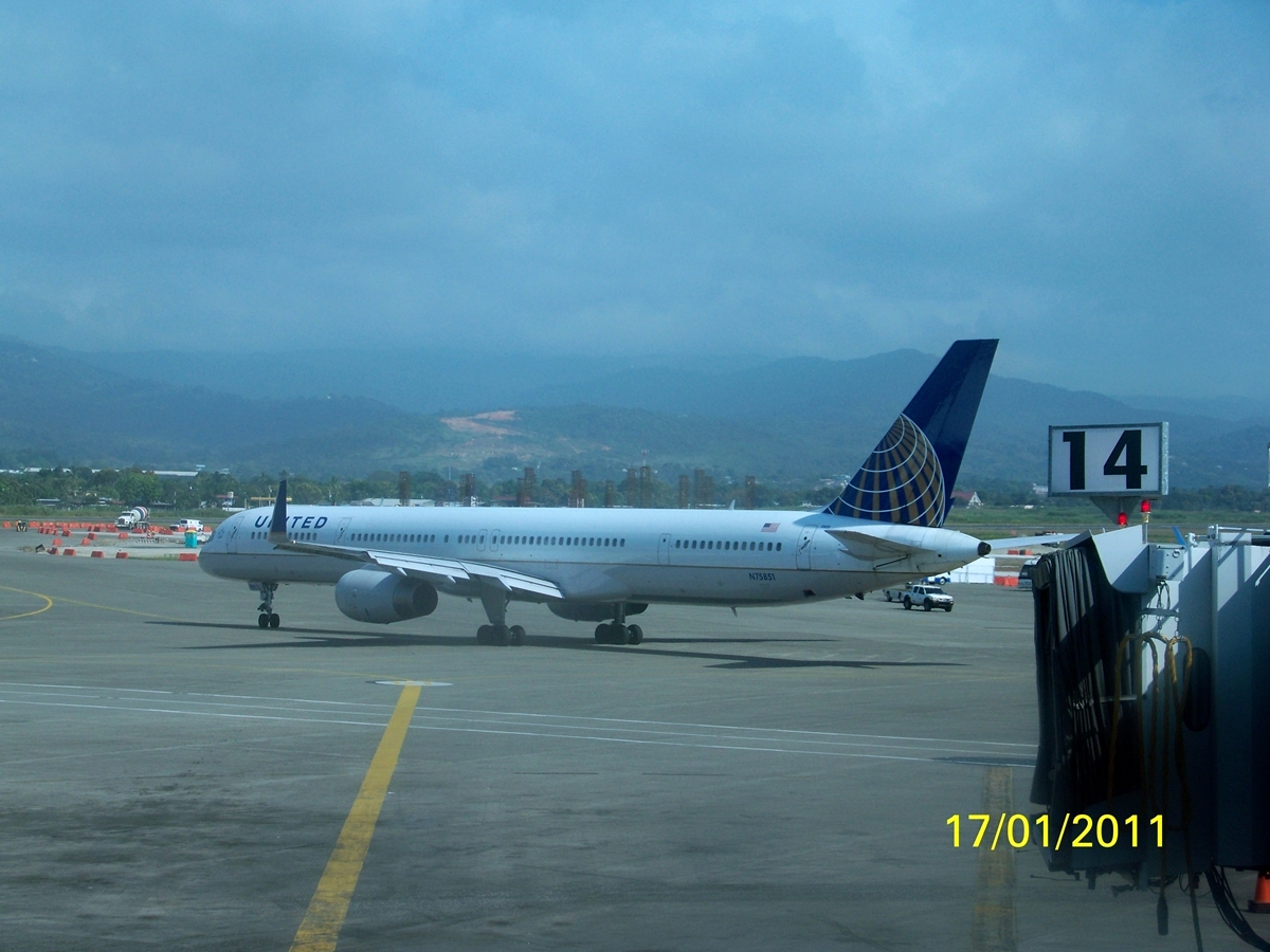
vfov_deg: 17.6
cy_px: 476
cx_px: 635
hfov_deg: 23.3
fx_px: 3082
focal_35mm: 84
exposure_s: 1/800
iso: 64
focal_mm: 16.2
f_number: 3.2
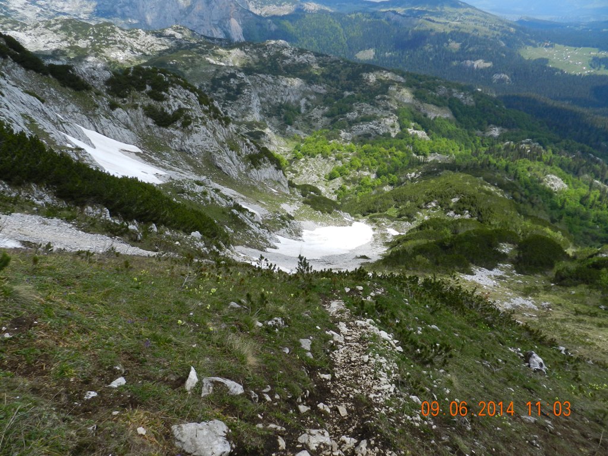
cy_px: 228
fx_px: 404
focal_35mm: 23
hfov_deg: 73.9
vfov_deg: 58.9
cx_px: 304
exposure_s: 1/800
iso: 160
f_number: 4
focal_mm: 4
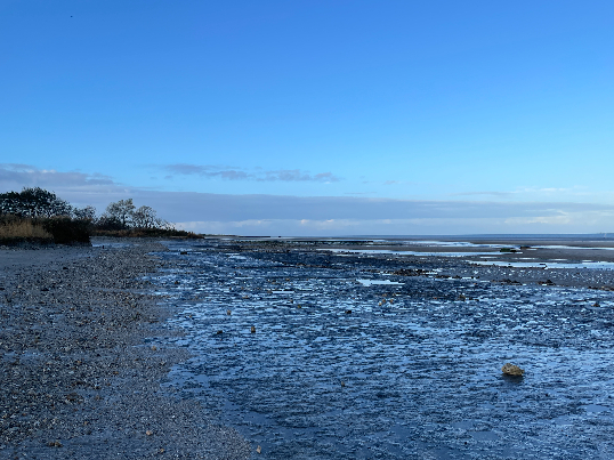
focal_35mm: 29
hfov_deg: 61.7
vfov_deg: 48.2
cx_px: 314
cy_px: 245
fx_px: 514
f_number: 1.6
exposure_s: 1/1618
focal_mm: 4.2
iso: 32
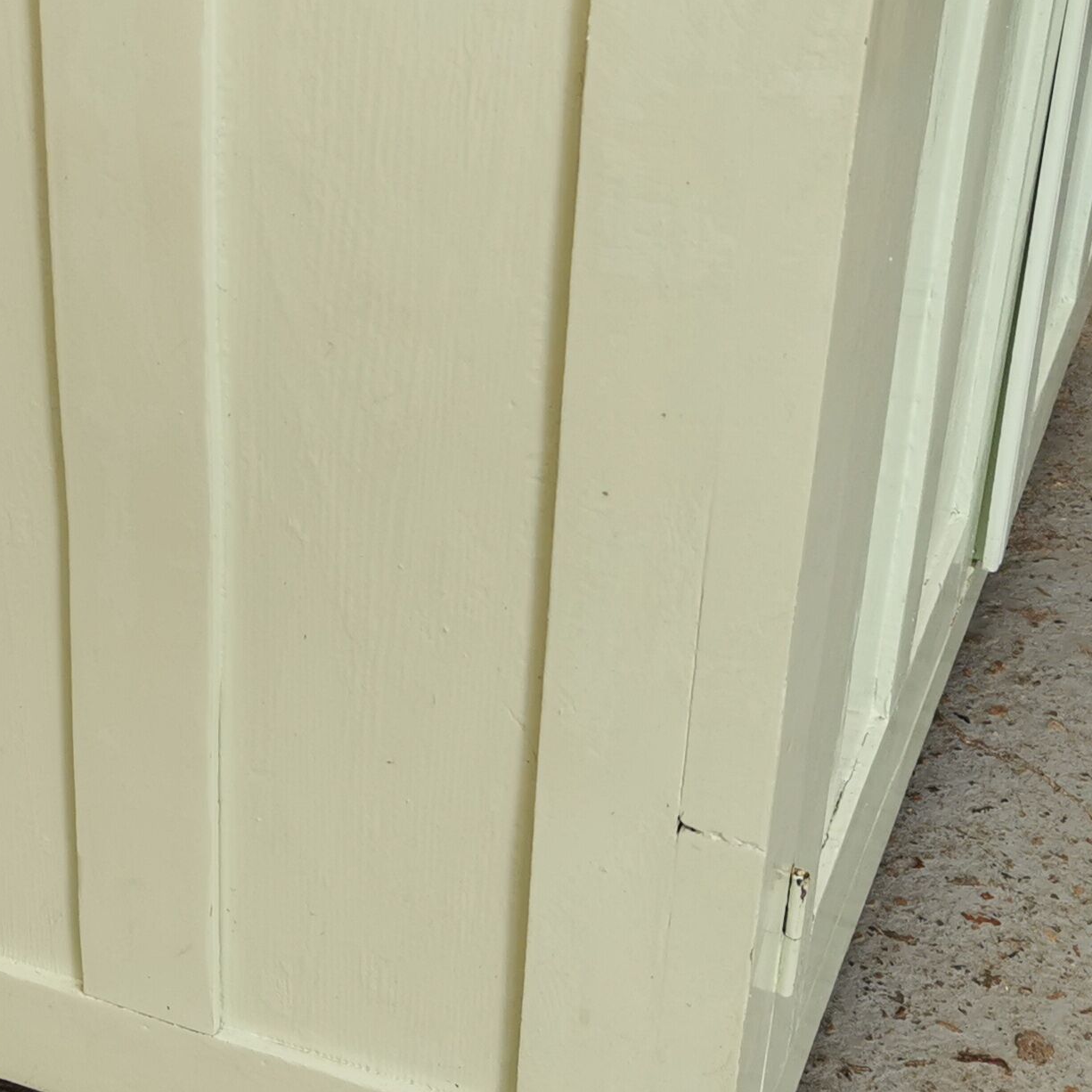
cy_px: 459
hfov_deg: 24.0
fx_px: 2534
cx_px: 230
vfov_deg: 24.3
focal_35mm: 71
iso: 100
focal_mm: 5.58
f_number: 1.8
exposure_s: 1/100
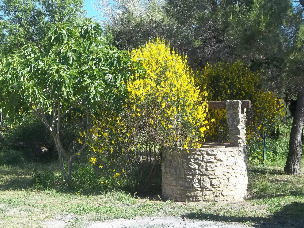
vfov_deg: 30.9
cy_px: 114
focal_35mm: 47
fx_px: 413
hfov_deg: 40.4
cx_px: 152
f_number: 4.58
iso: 64
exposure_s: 1/160
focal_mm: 8.3
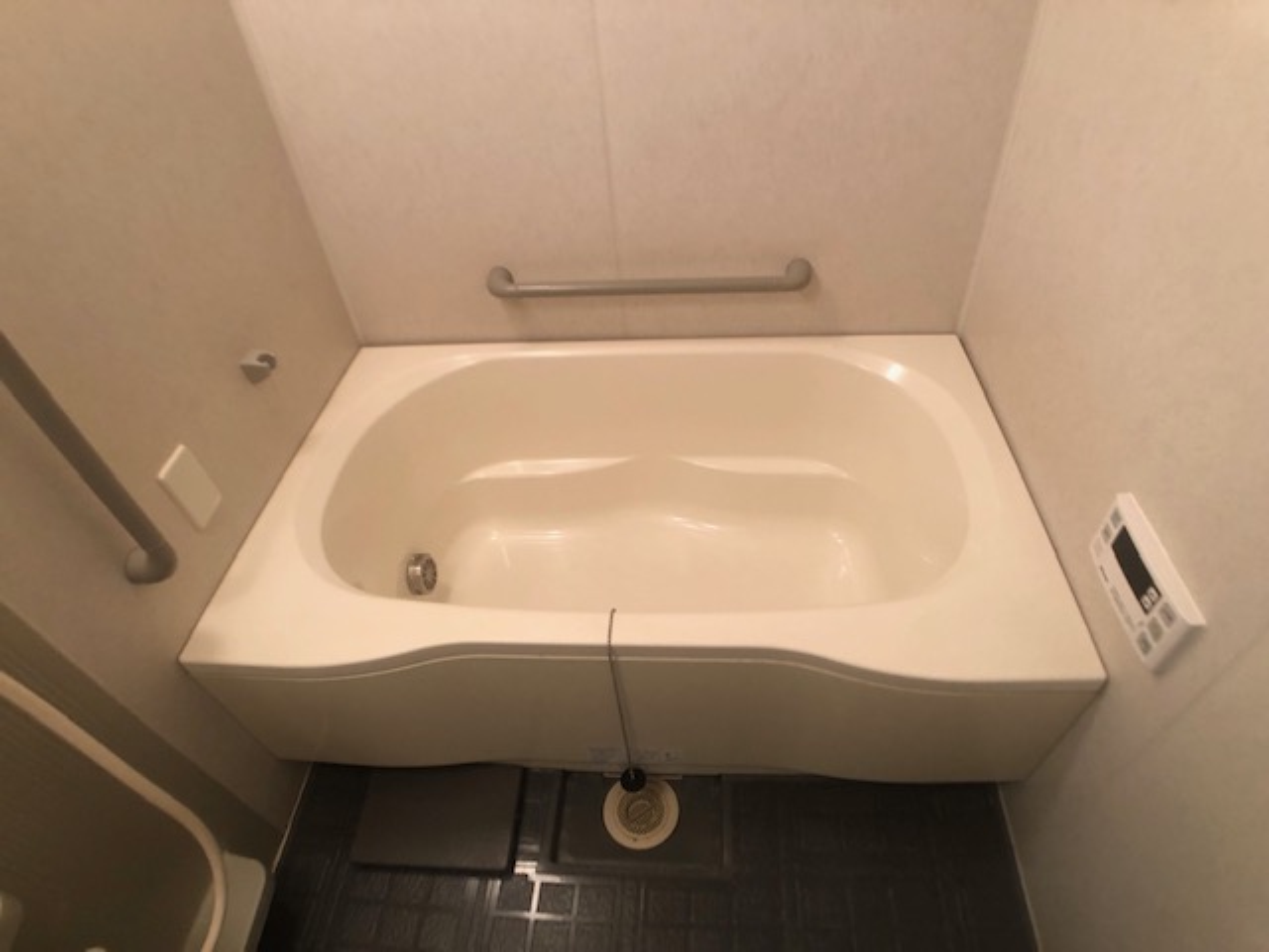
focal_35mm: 28
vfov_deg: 49.7
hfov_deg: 63.4
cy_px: 476
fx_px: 1026
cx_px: 634
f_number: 1.8
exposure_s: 1/17
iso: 64
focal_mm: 3.99
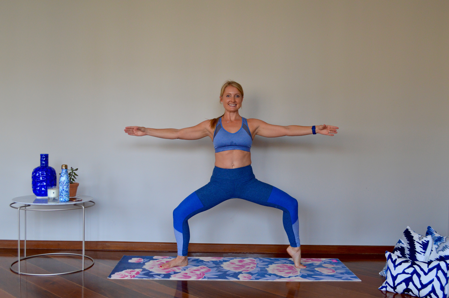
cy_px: 149
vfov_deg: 36.8
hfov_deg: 53.2
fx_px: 449
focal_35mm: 36
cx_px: 224
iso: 400
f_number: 4.2
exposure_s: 1/80
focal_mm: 24
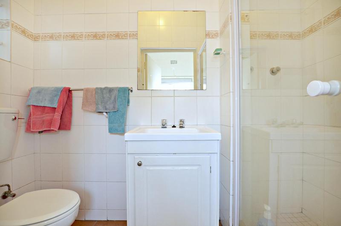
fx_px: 142
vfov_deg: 77.1
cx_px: 170
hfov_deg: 100.5
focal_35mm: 15
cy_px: 113
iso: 400
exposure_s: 1/60
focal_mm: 10
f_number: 4
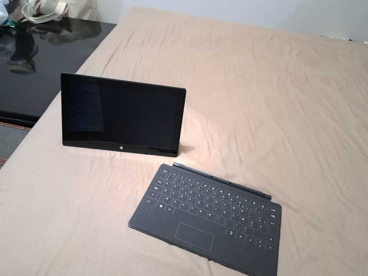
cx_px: 184
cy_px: 138
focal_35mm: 24
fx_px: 255
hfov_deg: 71.6
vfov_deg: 56.8
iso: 1000
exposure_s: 1/10
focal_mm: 5.23
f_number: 1.8
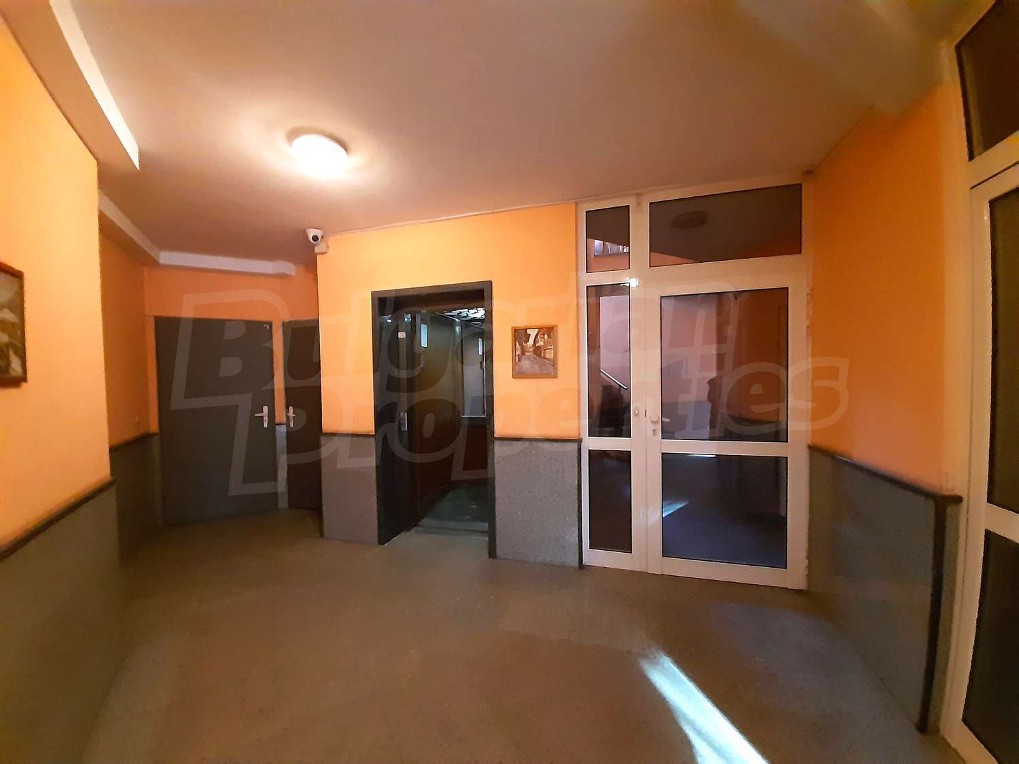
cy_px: 382
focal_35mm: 13
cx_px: 510
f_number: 2.2
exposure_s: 1/20
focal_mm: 1.42
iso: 640
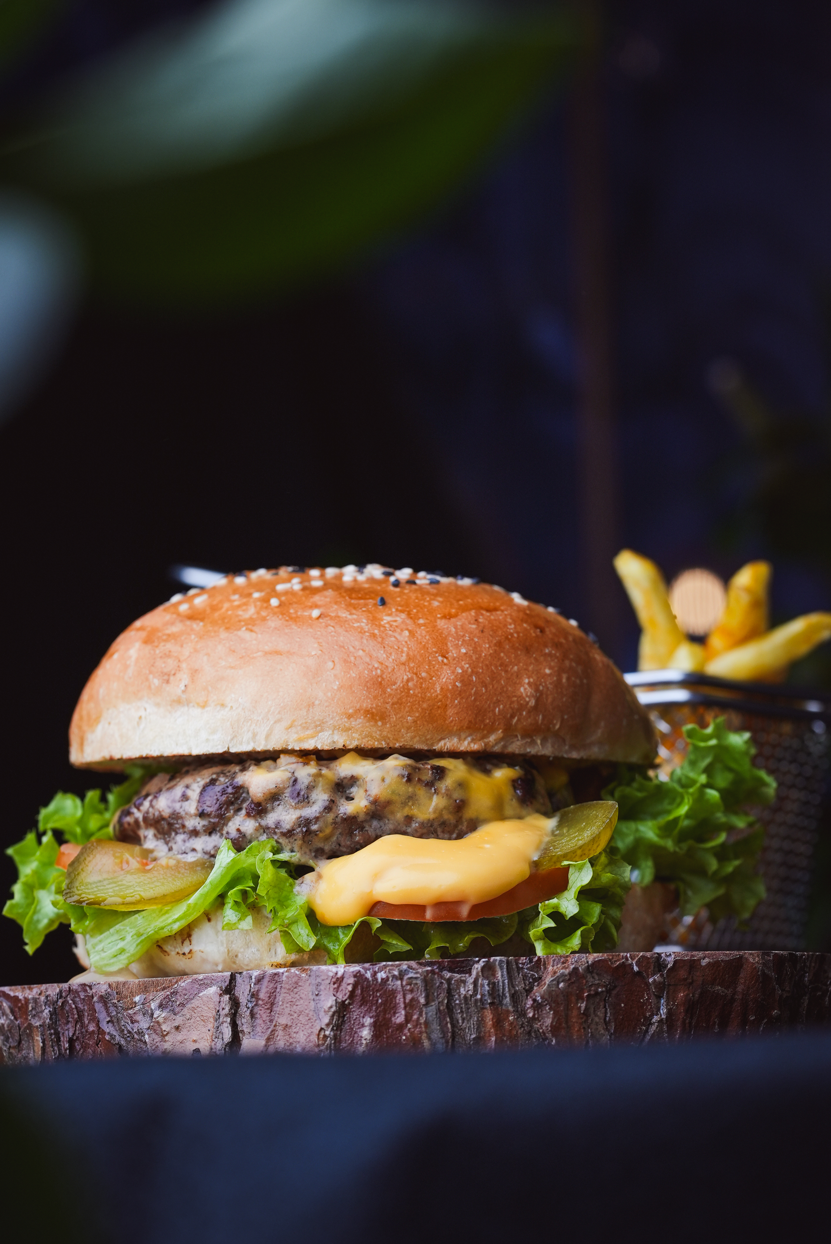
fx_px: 3112
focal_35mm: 90
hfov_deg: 15.2
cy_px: 622
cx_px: 416
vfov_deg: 22.6
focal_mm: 90
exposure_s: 1/60
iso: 500
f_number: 7.1
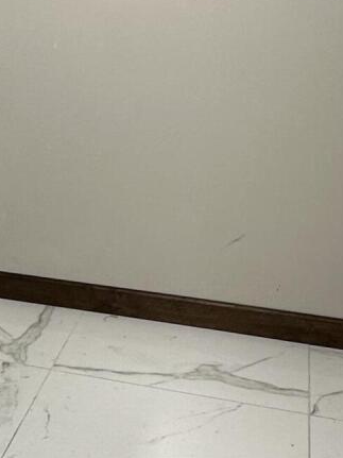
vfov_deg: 29.6
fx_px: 859
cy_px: 146
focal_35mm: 65
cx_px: -10
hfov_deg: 21.7
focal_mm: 2.22
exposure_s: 1/67
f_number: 2.2
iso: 100
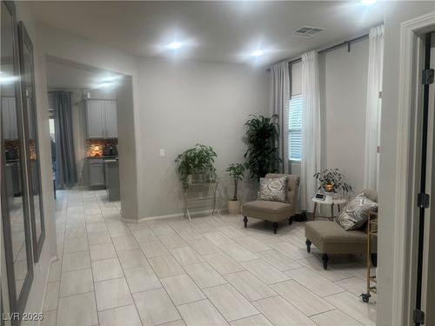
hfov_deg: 67.3
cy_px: 163
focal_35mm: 26
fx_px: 327
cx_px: 218
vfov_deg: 53.1
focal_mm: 5.96
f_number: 1.6
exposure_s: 1/60
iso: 100
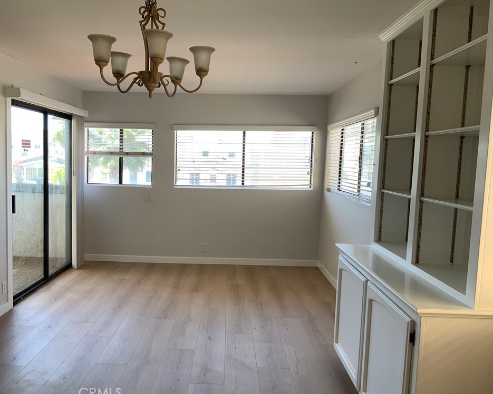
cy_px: 198
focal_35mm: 31
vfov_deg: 47.1
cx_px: 224
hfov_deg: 57.1
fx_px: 452
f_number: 1.8
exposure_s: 1/120
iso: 20
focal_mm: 3
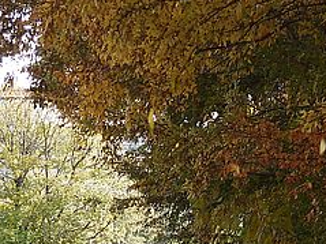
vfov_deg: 4.2
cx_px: 210
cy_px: 384
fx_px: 3304
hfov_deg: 5.6
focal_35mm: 351
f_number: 4
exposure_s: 1/200
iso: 100
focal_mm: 18.7
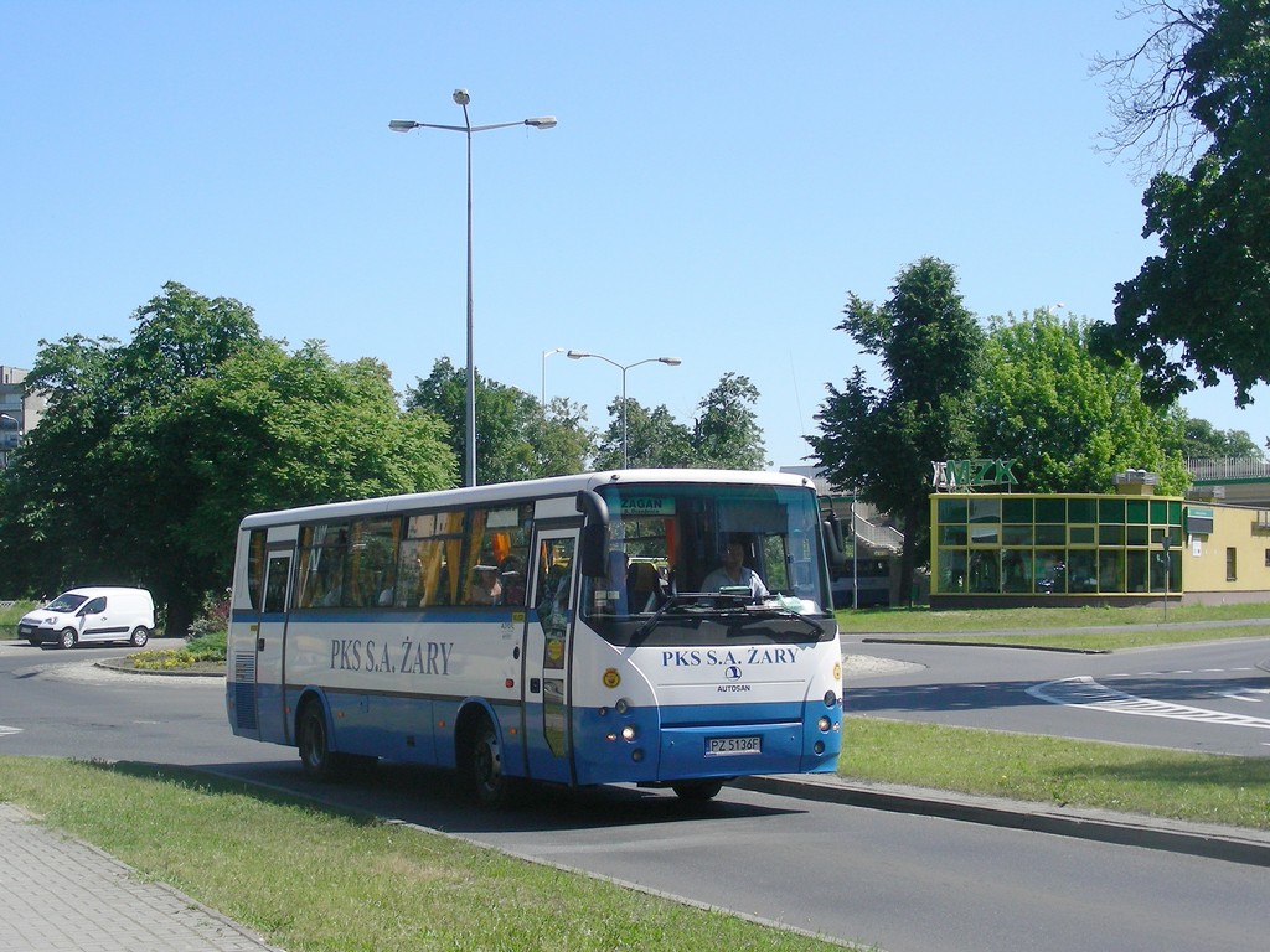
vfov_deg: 23.3
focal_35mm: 63
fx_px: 2311
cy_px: 476
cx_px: 635
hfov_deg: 30.7
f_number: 4
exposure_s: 1/713
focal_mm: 10.5
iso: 50
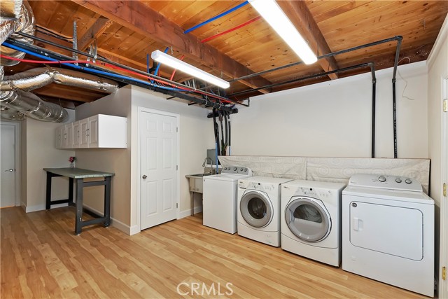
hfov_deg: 100.4
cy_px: 150
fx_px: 187
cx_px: 224
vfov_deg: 77.4
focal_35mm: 15
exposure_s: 1/30
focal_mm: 10
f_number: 8
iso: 360
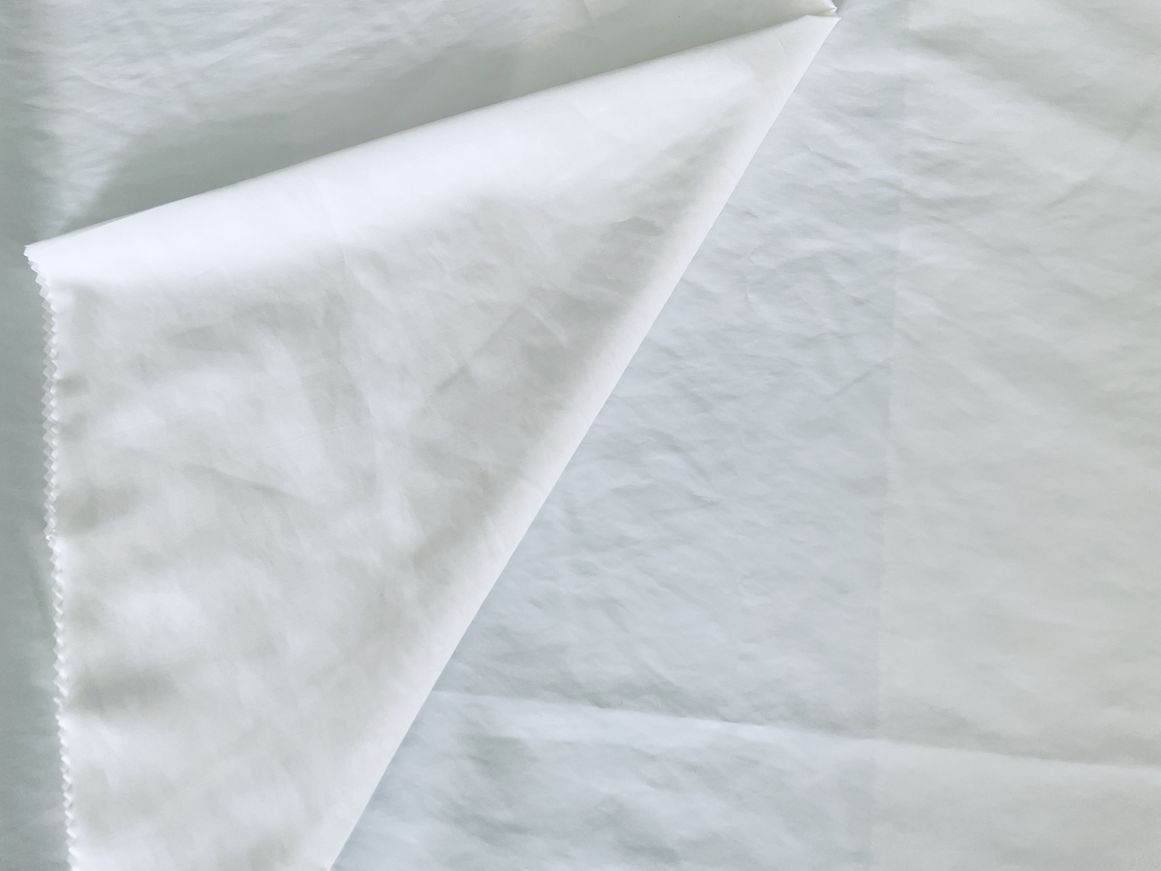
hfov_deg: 67.3
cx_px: 580
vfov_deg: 53.1
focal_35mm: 26
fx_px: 872
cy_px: 436
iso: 100
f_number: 1.6
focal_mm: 4.2
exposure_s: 1/121
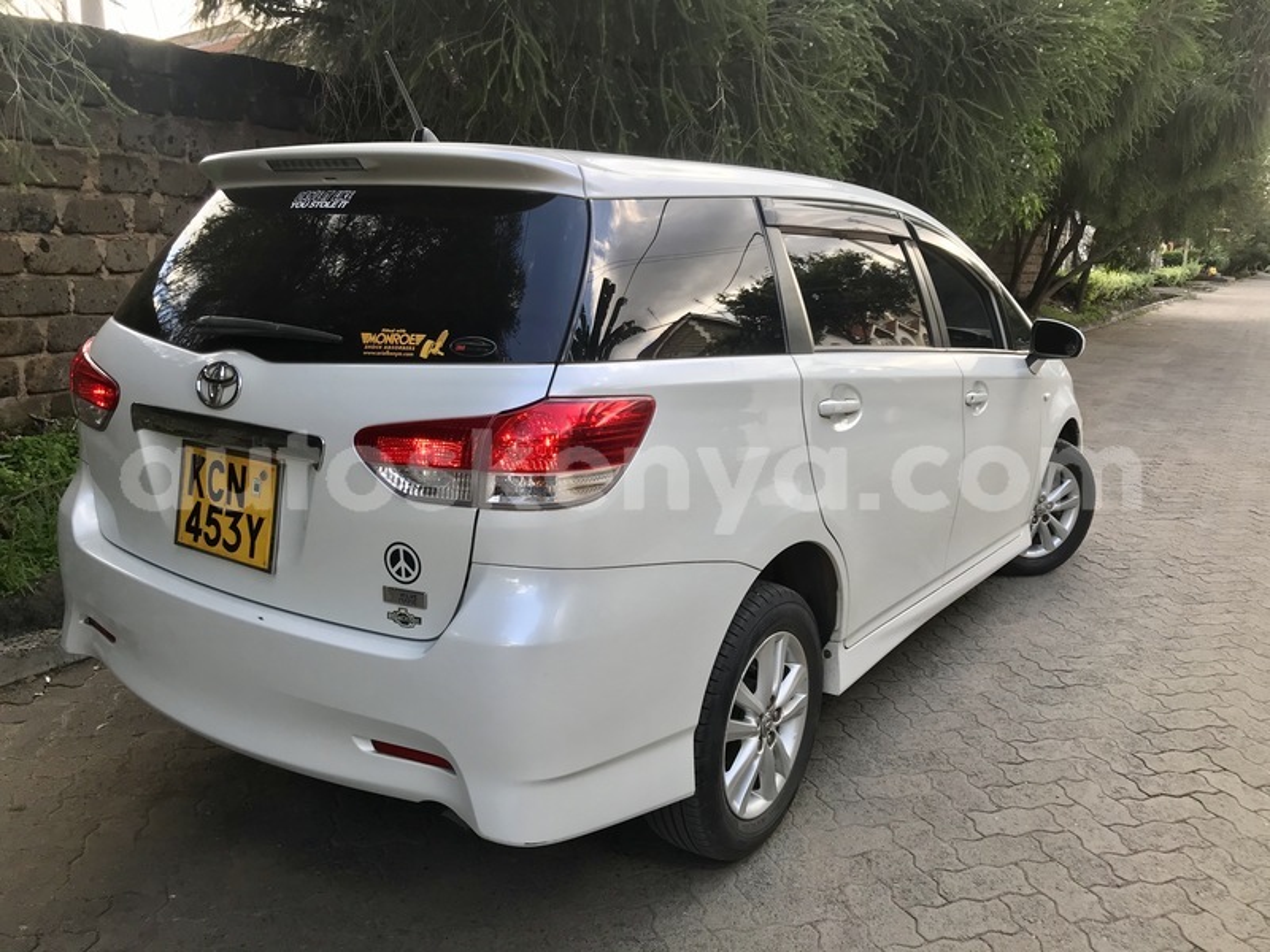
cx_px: 635
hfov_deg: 63.4
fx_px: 1027
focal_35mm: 28
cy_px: 476
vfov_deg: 49.7
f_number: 1.8
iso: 20
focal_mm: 3.99
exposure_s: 1/170
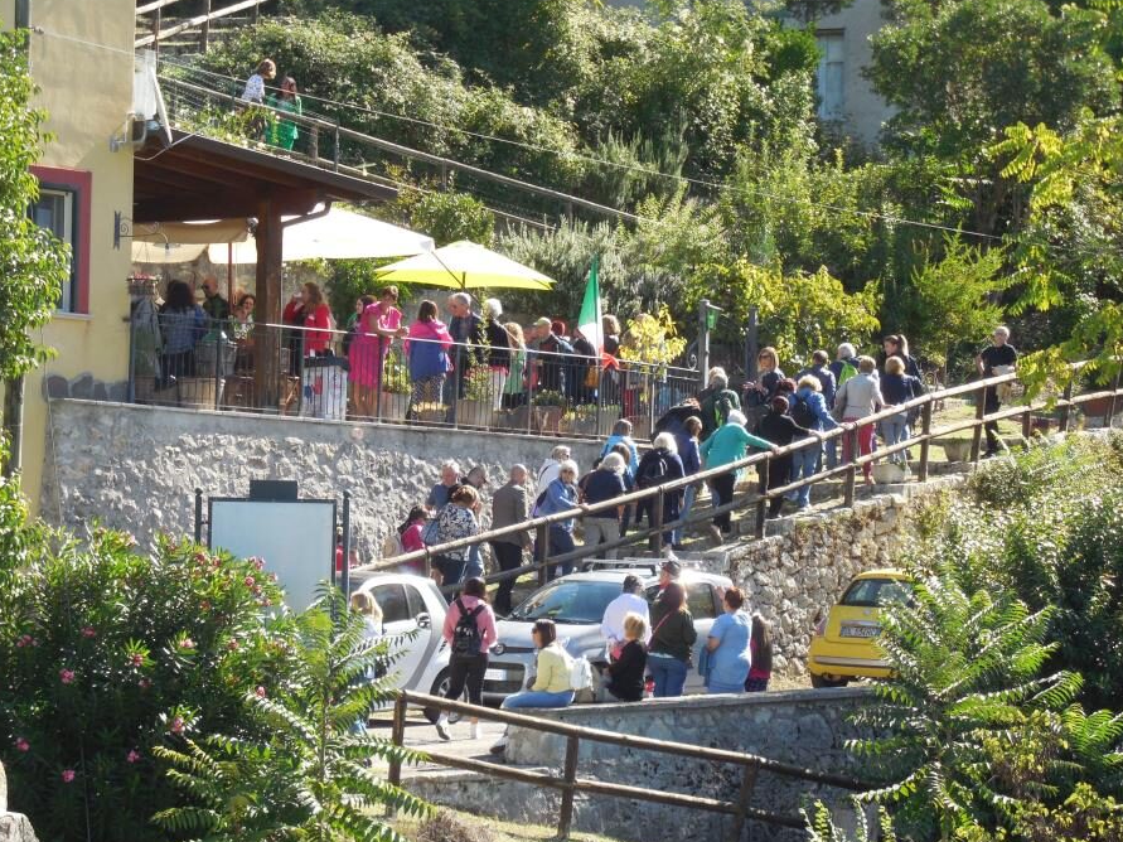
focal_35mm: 154
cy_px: 384
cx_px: 599
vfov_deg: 9.6
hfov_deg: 12.8
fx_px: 4995
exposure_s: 1/250
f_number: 4.9
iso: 200
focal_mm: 24.2
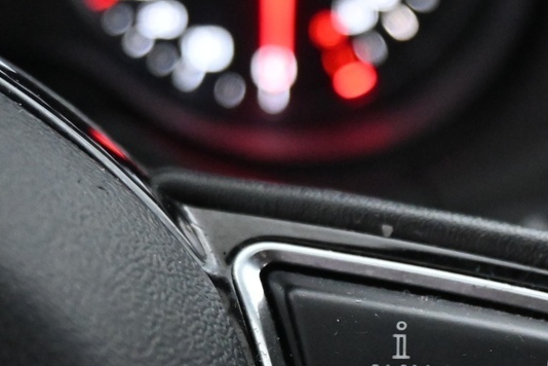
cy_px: 352
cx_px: 540
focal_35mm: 96
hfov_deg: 20.7
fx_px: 1454
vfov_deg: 14.1
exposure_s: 1/30
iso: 4500
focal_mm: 21
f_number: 4
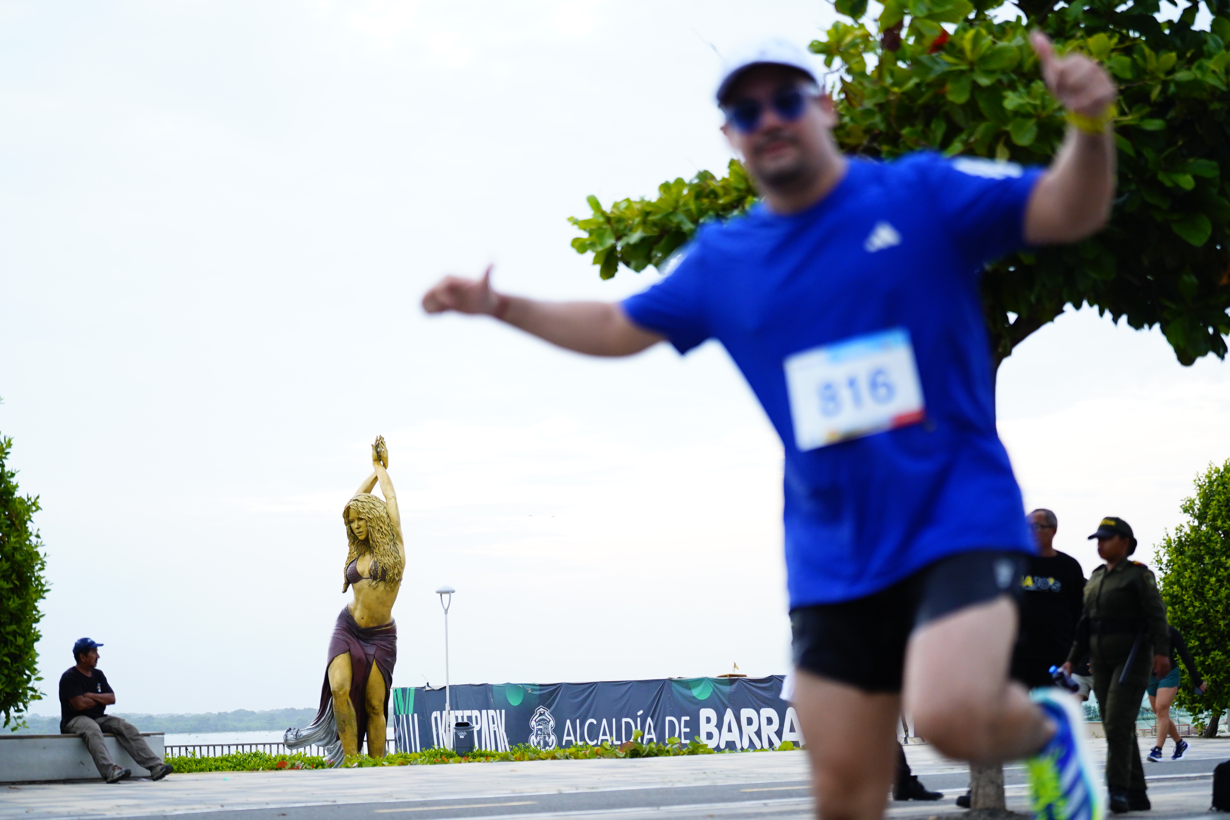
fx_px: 2391
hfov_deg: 28.8
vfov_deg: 19.5
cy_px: 410
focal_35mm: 70
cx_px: 615
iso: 1600
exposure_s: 1/4000
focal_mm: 70
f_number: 2.8
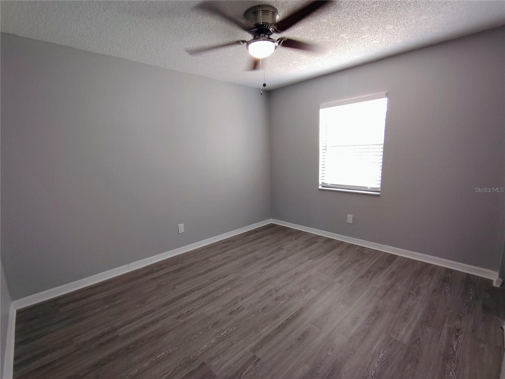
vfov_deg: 78.1
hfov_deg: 94.5
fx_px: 233
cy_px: 190
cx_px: 252
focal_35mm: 16
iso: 419
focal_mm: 2.13
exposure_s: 1/60
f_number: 2.2
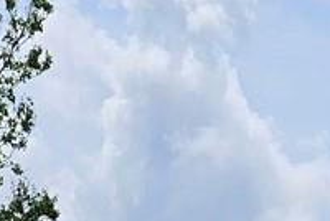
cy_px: 856
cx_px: 338
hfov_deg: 10.6
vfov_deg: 6.1
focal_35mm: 191
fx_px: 1753
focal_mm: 5.4
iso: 25
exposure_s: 1/3707
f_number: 1.8
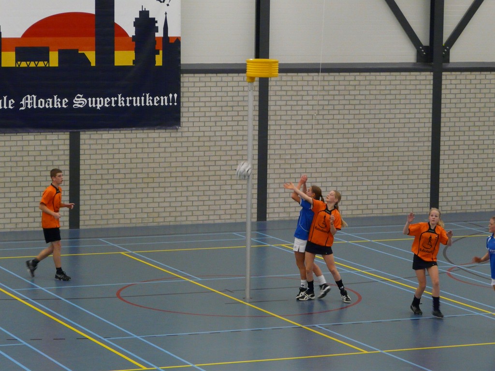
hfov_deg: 14.6
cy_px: 186
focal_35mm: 135
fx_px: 1930
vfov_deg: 11.0
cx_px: 248
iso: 400
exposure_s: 1/60
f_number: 3.6
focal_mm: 22.1
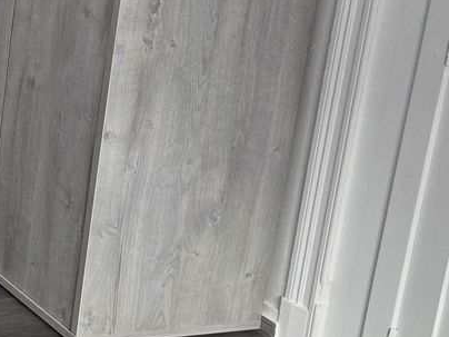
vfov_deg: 16.1
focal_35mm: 91
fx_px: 1180
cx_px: -369
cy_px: 40
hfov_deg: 17.4
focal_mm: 6.3
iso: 250
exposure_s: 1/100
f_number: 1.7
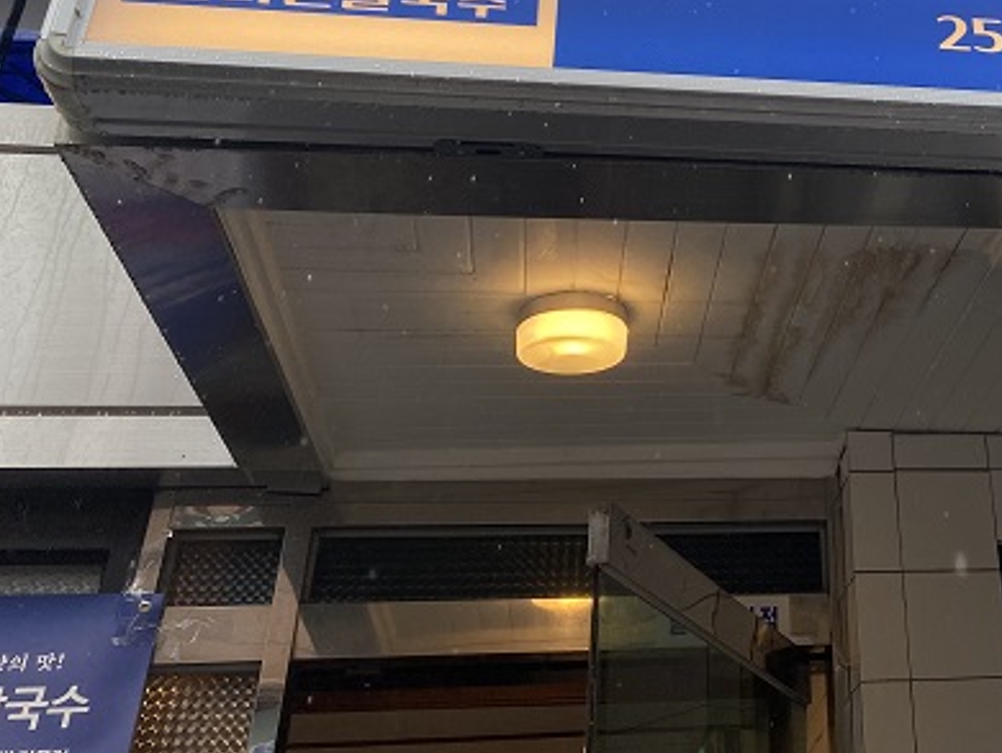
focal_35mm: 48
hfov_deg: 37.0
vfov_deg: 29.4
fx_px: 1390
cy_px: 113
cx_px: 910
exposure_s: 1/397
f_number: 1.8
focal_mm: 4.25
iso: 32
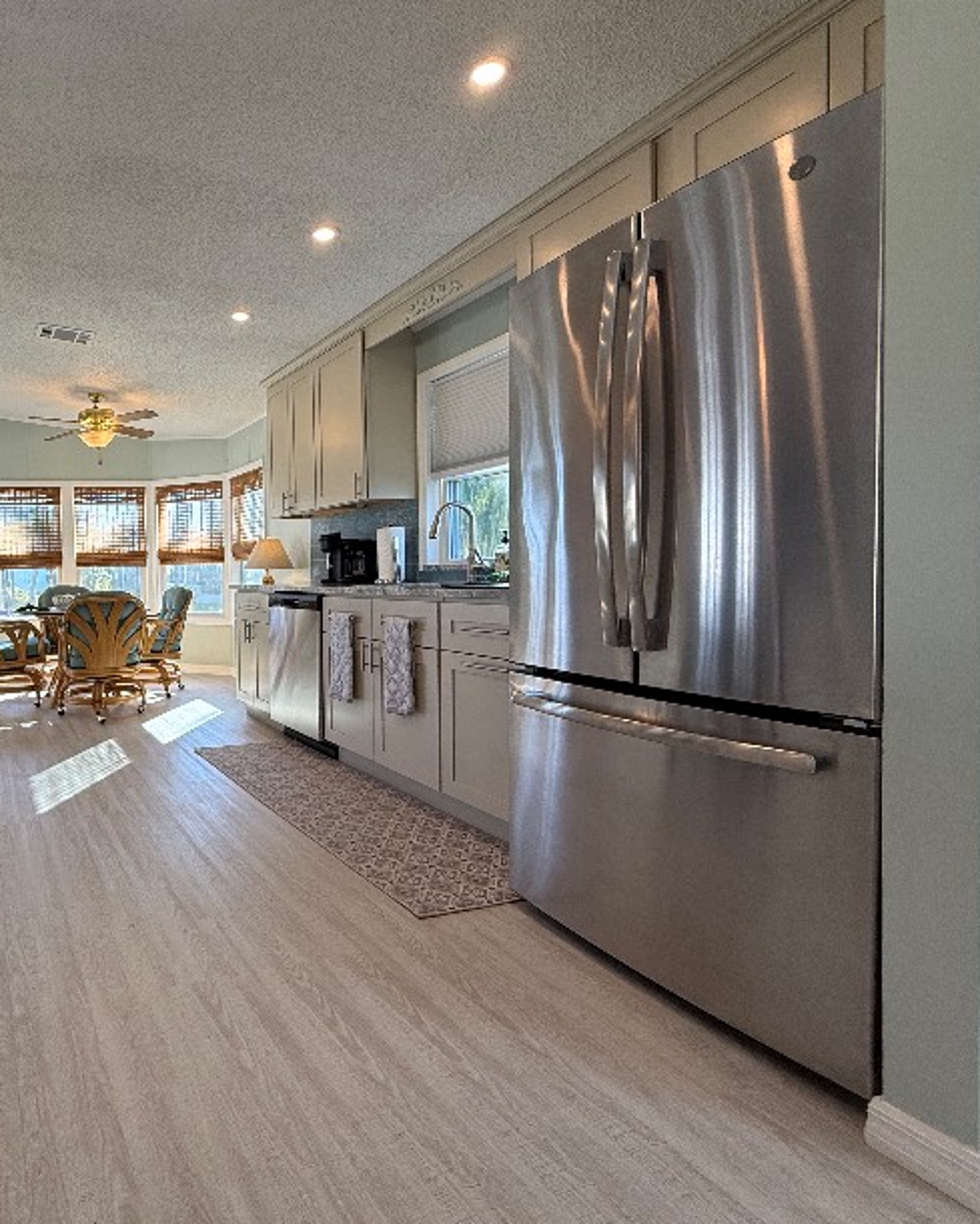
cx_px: 140
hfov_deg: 62.2
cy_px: 598
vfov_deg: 83.3
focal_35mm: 19
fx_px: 689
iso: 64
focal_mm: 2.22
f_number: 2.2
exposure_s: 1/123
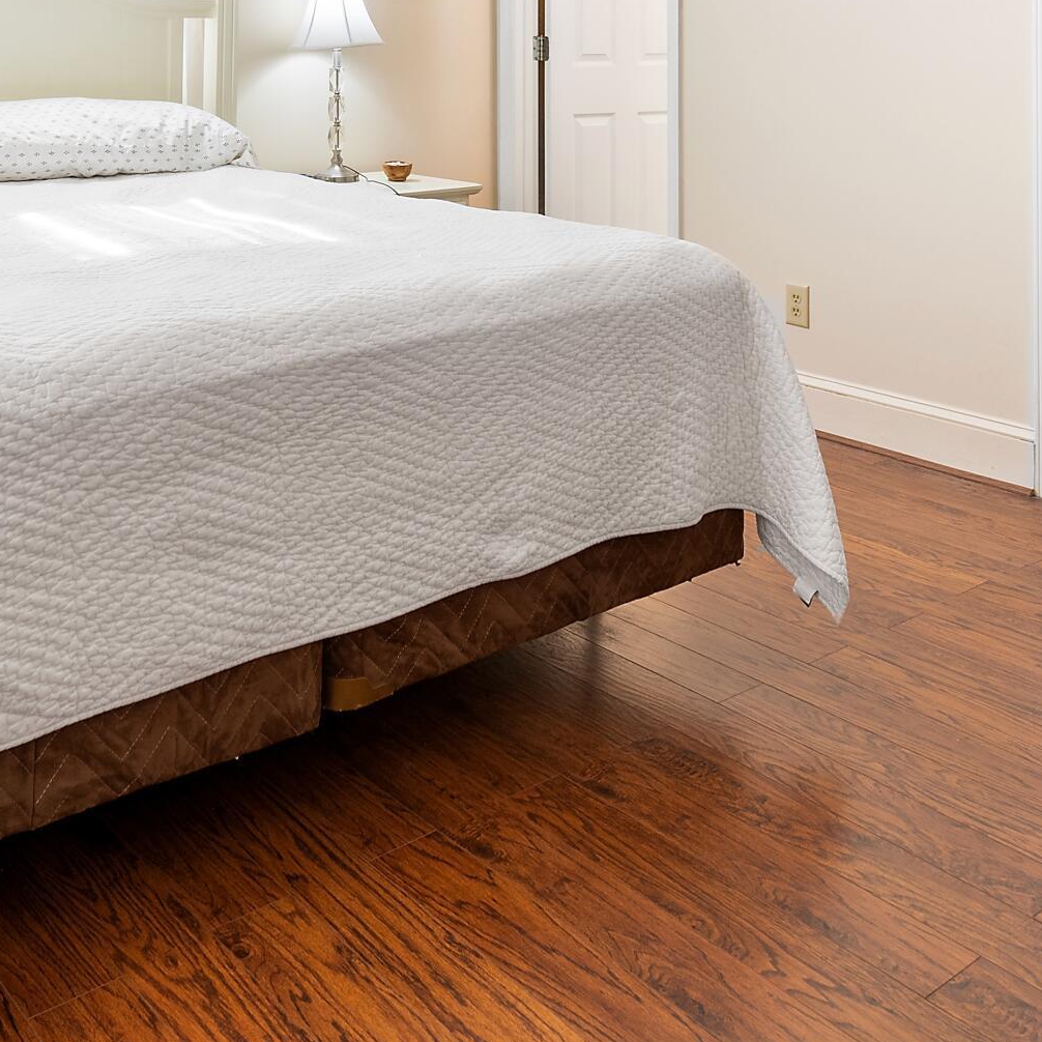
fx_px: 1294
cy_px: 29
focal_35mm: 38
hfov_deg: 43.3
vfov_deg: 39.3
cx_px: 355
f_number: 8
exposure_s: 1/3
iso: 100
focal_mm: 10
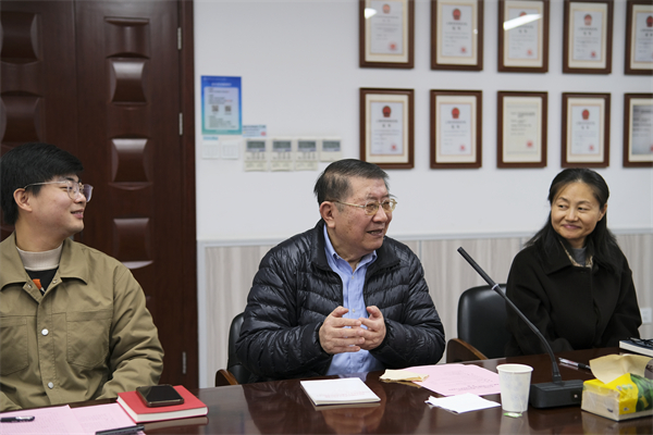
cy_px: 218
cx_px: 326
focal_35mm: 50
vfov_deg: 27.0
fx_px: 907
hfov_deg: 39.6
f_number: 1.8
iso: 320
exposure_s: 1/105
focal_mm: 33
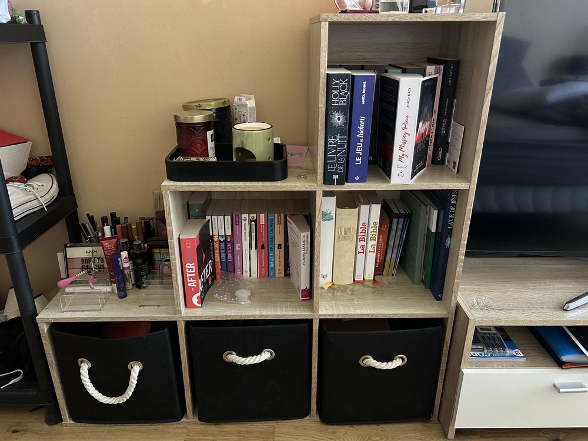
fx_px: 442
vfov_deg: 53.1
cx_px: 294
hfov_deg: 67.3
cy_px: 220
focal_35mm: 26
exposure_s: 1/34
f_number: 1.5
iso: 640
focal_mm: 5.7
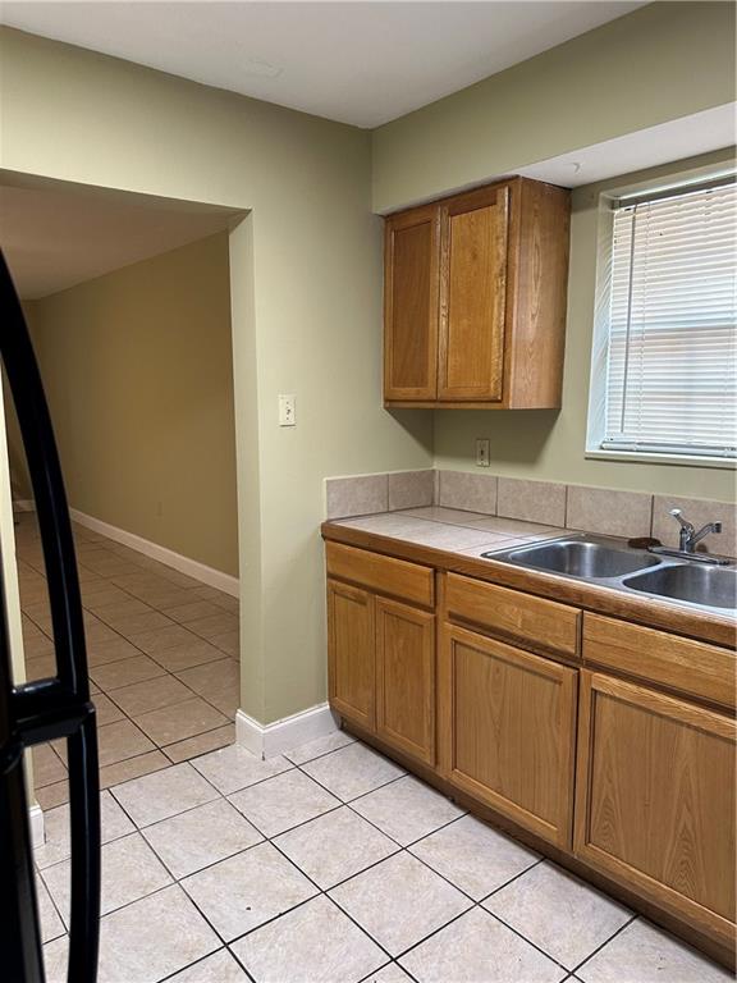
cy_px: 492
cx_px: 368
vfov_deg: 71.6
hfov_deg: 56.8
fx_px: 681
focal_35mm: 24
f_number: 1.78
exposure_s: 1/60
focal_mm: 6.86
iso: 200
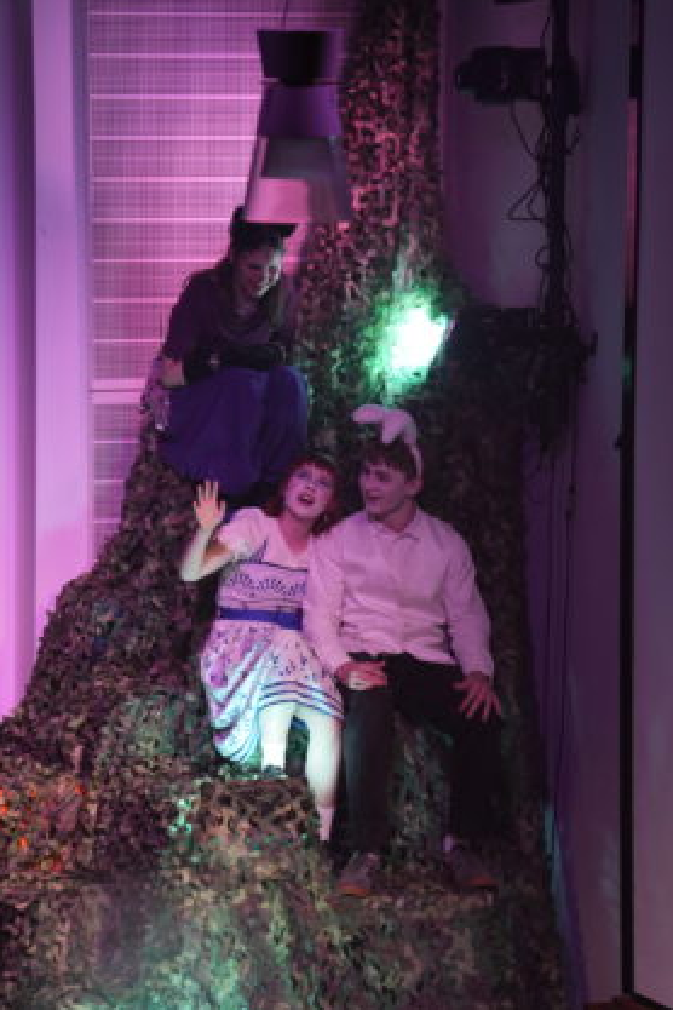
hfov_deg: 5.7
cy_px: 506
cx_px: 336
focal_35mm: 243
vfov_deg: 8.5
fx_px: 6814
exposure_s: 1/125
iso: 1600
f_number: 5.6
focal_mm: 241
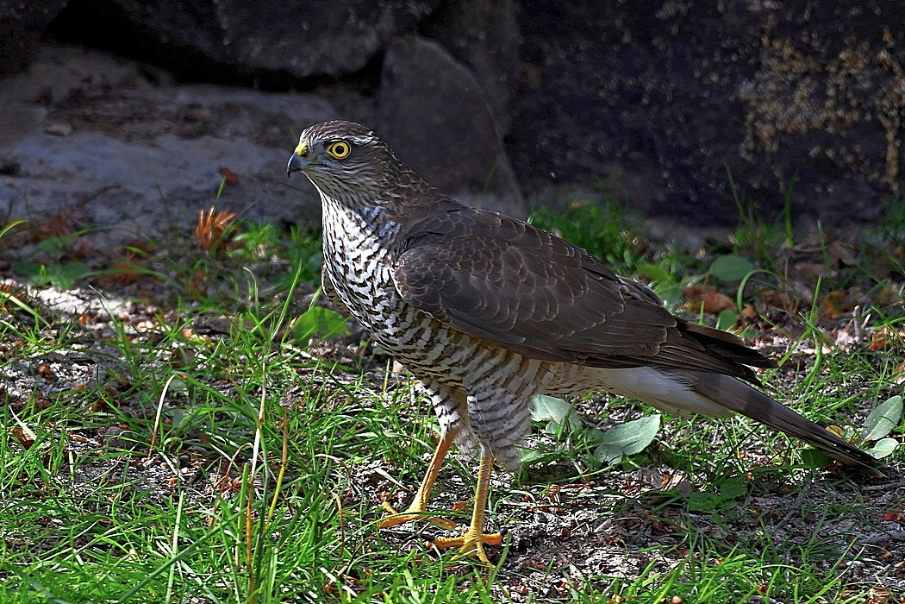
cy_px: 302
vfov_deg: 1.8
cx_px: 452
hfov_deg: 2.7
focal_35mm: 750
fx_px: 18853
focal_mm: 500
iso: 200
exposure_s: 1/400
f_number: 6.3
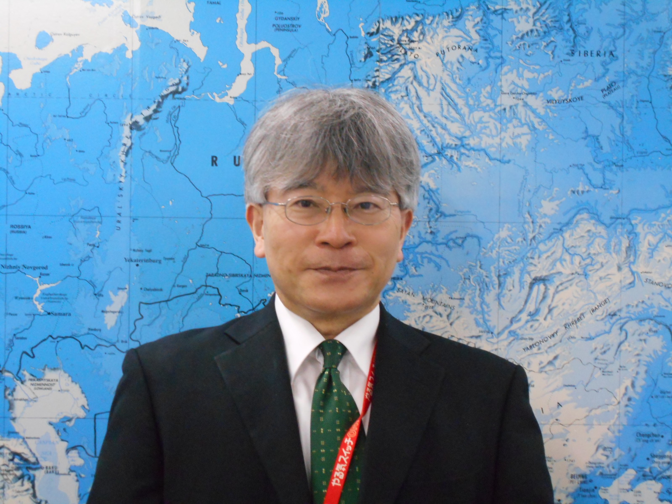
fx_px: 1475
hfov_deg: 25.7
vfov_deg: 19.4
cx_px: 336
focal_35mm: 76
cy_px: 252
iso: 800
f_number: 5.8
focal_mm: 13.5
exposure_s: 1/40
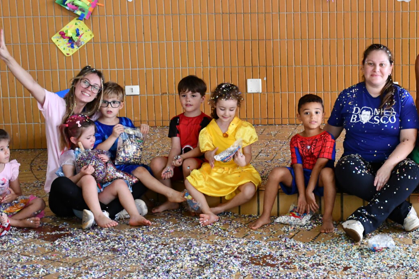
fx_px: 1035
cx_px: 310
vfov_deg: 15.3
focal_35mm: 89
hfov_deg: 22.7
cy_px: 149
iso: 2000
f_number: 4
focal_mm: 32
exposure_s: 1/125
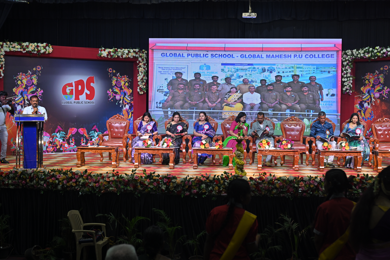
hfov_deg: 41.1
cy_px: 130
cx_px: 195
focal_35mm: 48
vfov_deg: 28.1
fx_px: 520
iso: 500
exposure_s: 1/200
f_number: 4.5
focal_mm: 48
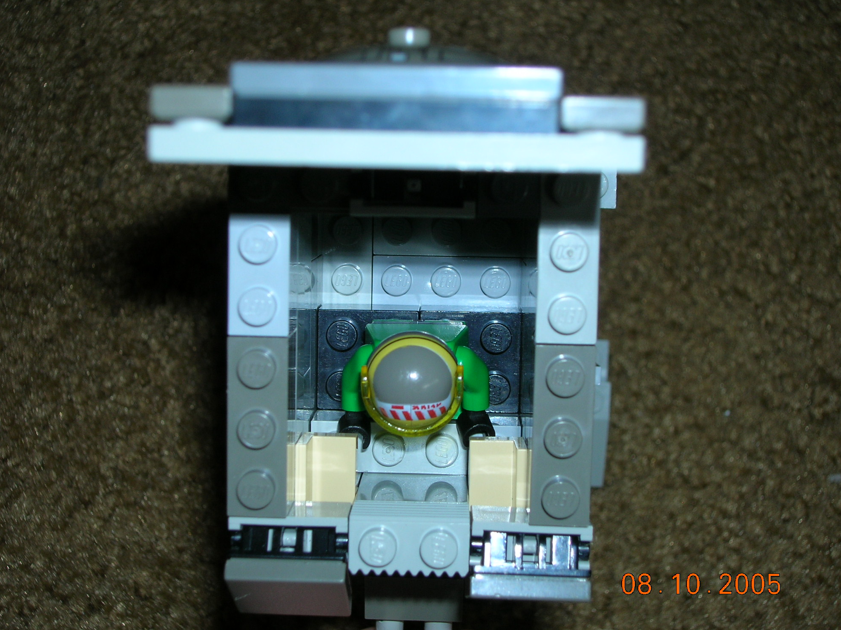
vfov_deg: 26.1
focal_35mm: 56
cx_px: 406
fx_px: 1360
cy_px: 325
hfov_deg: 34.3
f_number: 3.4
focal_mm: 9
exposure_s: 1/60.1
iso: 50
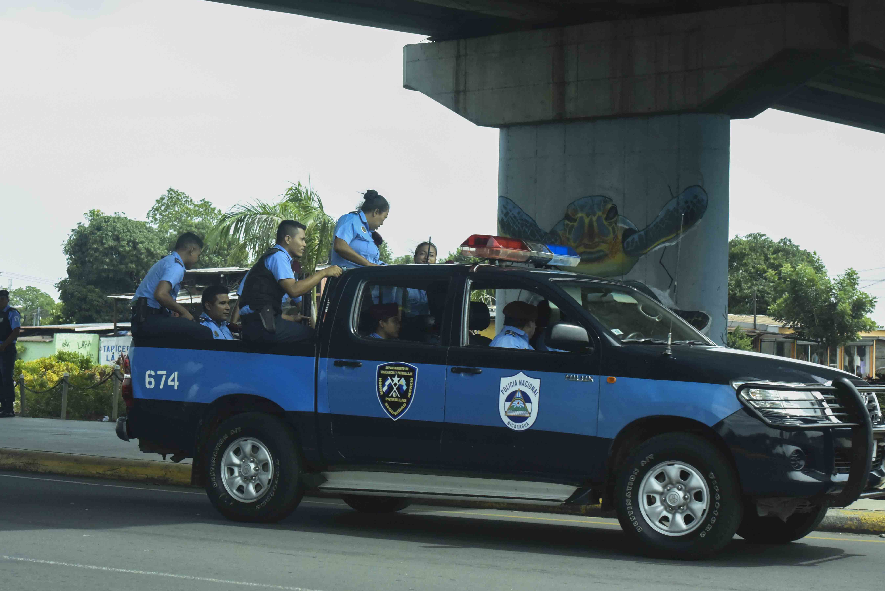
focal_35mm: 78
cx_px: 397
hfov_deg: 26.0
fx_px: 1918
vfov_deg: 17.5
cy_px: 284
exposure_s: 1/800
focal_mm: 70
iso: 8000
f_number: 9
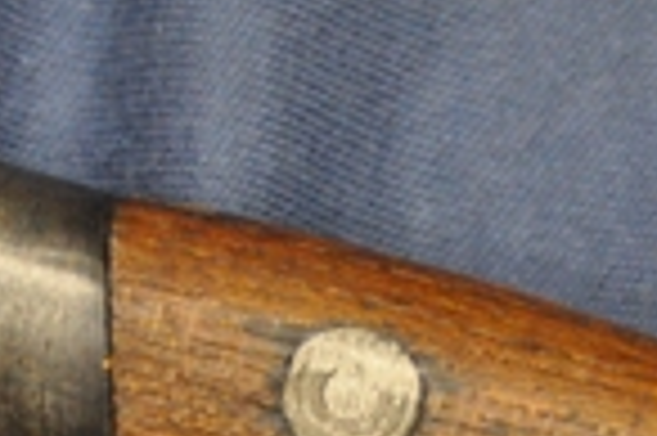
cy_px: 560
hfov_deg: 4.5
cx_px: 410
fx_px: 8441
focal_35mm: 463
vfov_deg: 3.0
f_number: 5
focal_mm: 75
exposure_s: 1/60
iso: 3200
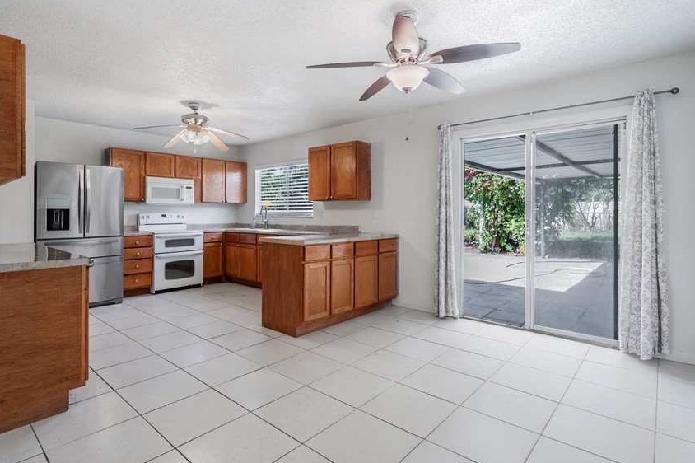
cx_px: 338
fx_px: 347
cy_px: 210
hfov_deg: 90.0
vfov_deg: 67.2
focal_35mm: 18
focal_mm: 14
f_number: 8
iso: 250
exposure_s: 1/13
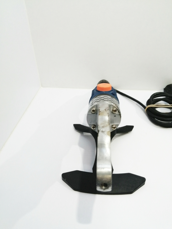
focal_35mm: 26
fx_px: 172
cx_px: 86
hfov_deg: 53.1
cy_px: 114
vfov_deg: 67.3
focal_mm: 3.46
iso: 80
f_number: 1.8
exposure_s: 1/100
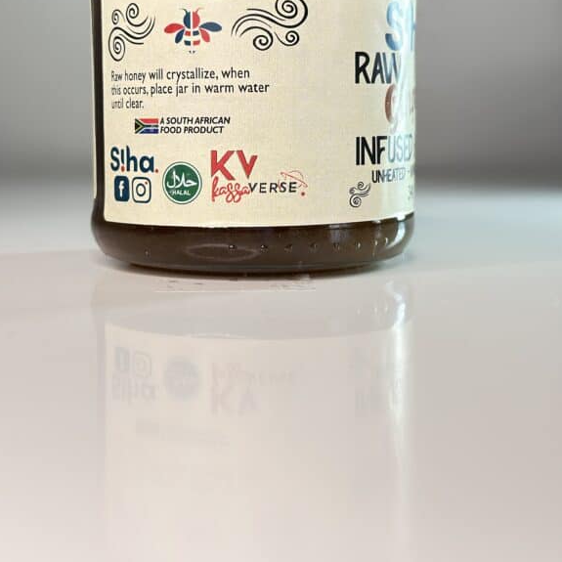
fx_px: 1084
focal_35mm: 59
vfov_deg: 28.8
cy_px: 175
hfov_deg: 29.1
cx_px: 273
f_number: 1.78
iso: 125
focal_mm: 6.86
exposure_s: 1/83
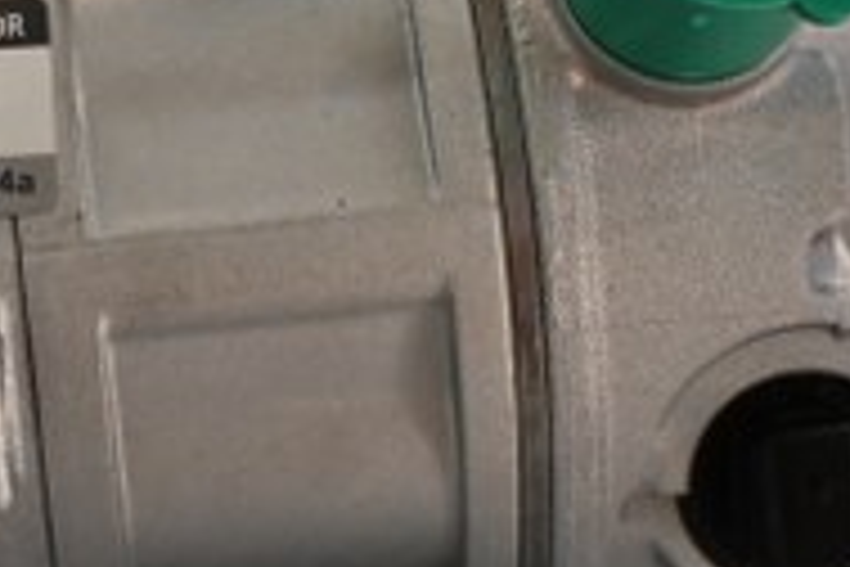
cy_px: 148
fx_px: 2587
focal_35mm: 110
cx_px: -22
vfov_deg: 12.5
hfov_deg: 18.1
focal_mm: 23
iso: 2800
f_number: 4.2
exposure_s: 1/125
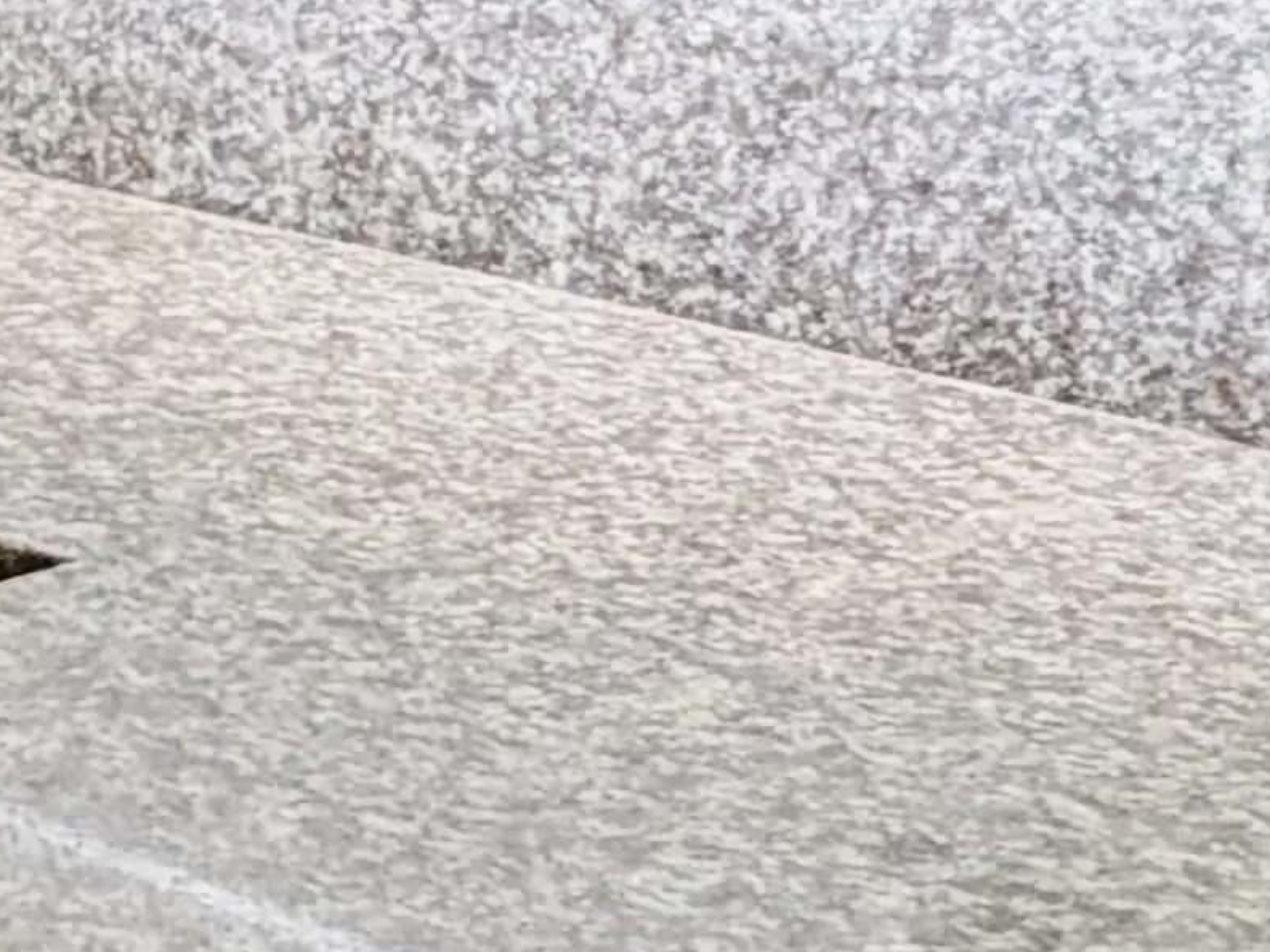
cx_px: -1159
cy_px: 120
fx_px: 3706
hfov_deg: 15.9
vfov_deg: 14.5
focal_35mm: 101
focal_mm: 2.22
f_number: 2.2
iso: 400
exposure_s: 1/60
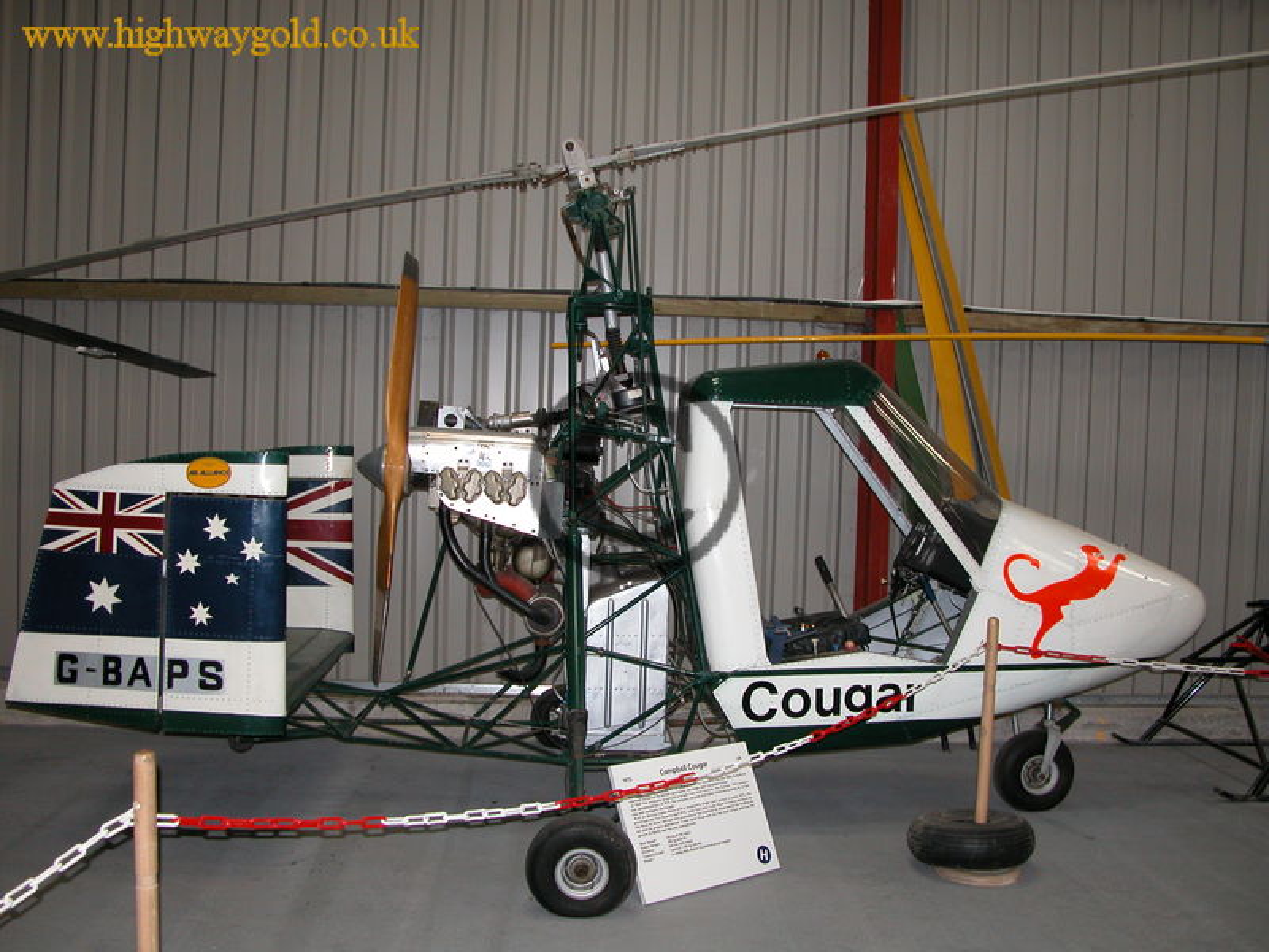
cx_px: 634
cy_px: 476
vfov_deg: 40.7
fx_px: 1283
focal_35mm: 35
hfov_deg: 52.6
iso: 200
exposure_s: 1/60
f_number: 2.8
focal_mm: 8.9
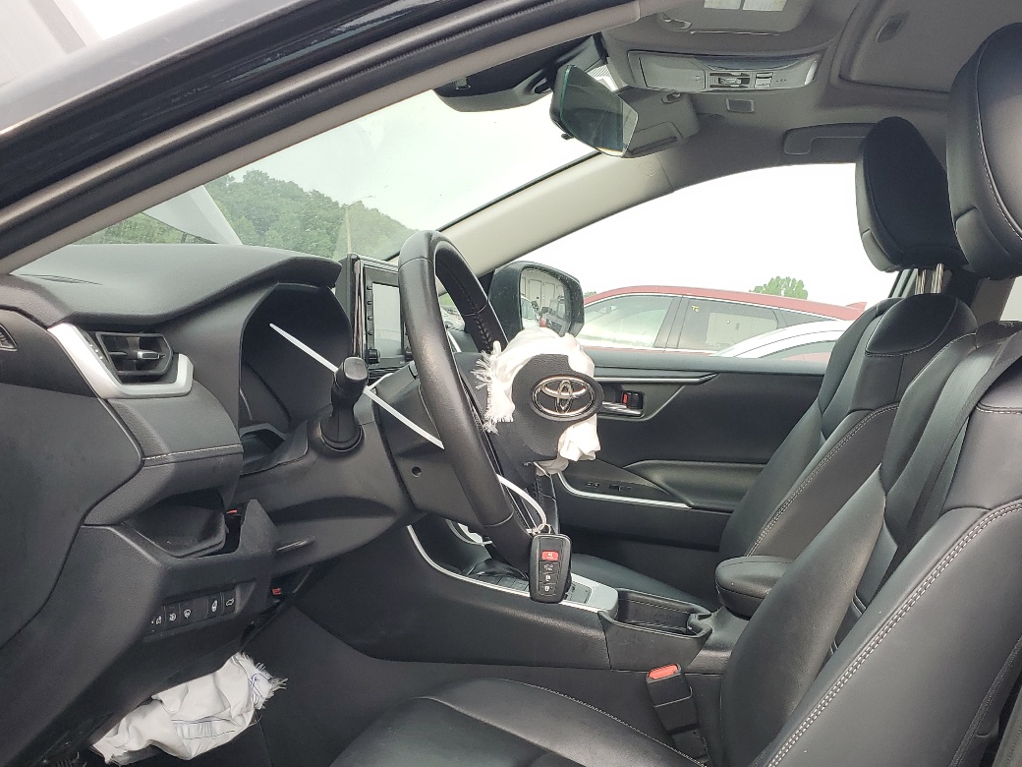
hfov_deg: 46.7
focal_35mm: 40
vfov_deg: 35.2
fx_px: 1181
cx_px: 574
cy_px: 569
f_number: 1.5
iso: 50
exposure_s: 1/256
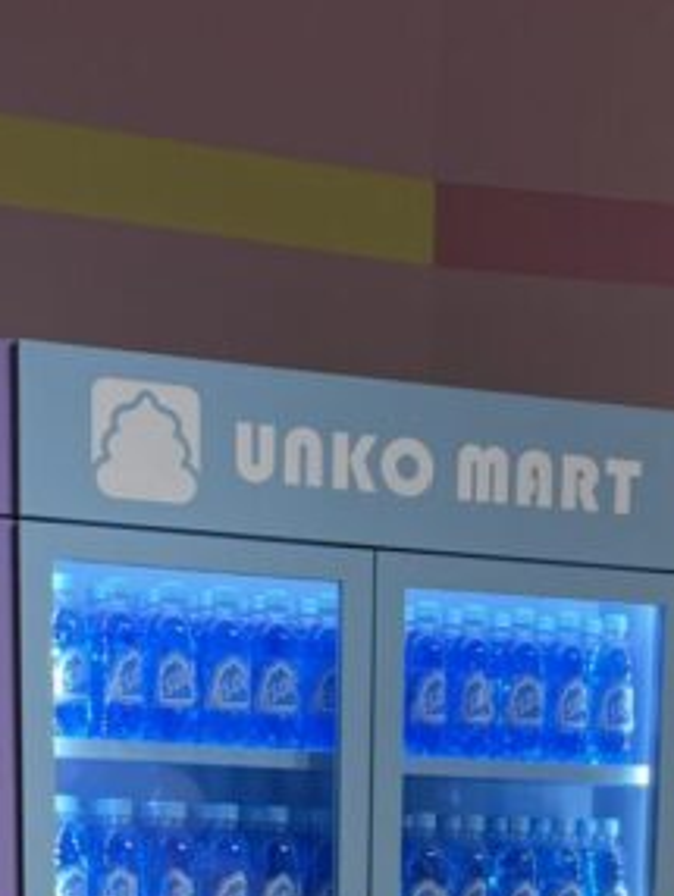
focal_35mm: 93
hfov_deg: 15.8
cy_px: 1291
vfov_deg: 18.9
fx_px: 2411
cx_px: 524
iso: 50
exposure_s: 1/88
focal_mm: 4.2
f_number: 1.6
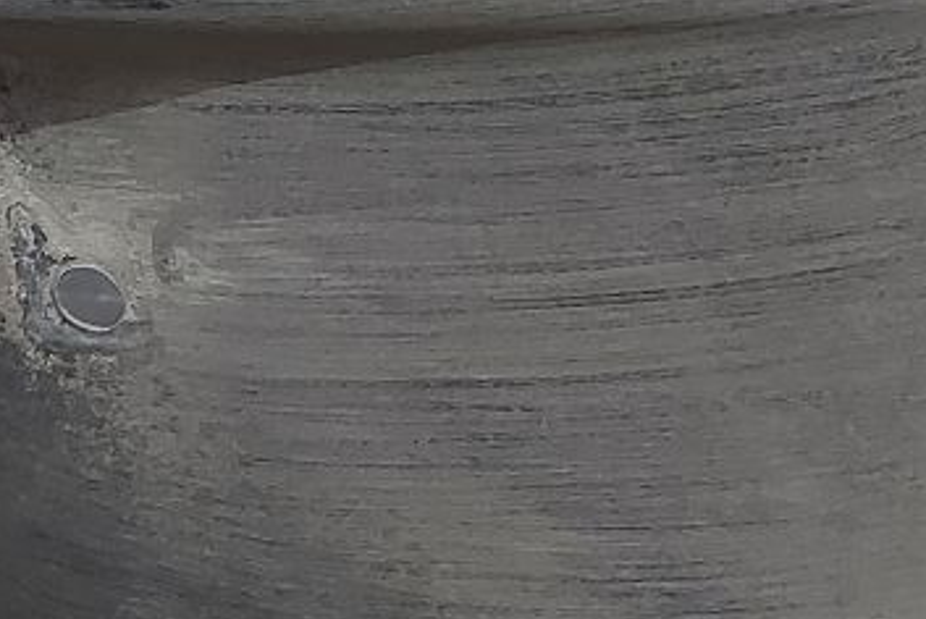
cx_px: 277
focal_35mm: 98
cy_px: -8
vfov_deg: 13.8
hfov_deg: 20.7
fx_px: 2523
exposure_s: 1/33
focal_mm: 5.23
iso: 200
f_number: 1.8
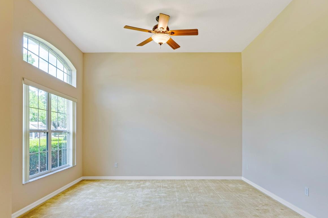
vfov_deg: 55.3
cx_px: 163
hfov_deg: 76.9
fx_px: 207
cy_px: 131
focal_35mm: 23
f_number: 9
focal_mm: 11
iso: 250
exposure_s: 1/320
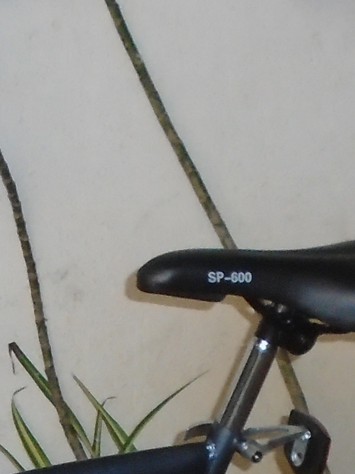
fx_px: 2188
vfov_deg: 11.8
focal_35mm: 160
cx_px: -137
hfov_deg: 9.1
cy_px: 735
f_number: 3.8
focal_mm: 6.4
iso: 400
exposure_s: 1/40
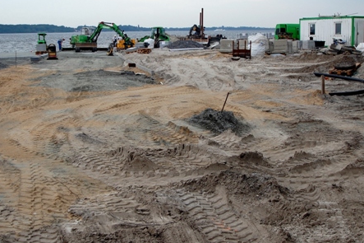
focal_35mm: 52
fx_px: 526
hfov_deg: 38.2
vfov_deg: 25.9
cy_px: 105
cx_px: 173
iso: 200
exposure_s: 1/200
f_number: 7.1
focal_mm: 24
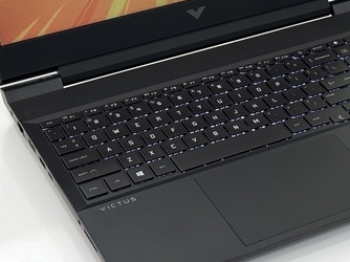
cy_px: 4
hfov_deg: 17.1
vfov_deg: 12.7
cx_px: 210
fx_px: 1162
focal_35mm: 115
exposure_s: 1/121
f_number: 1.78
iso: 64
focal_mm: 6.76
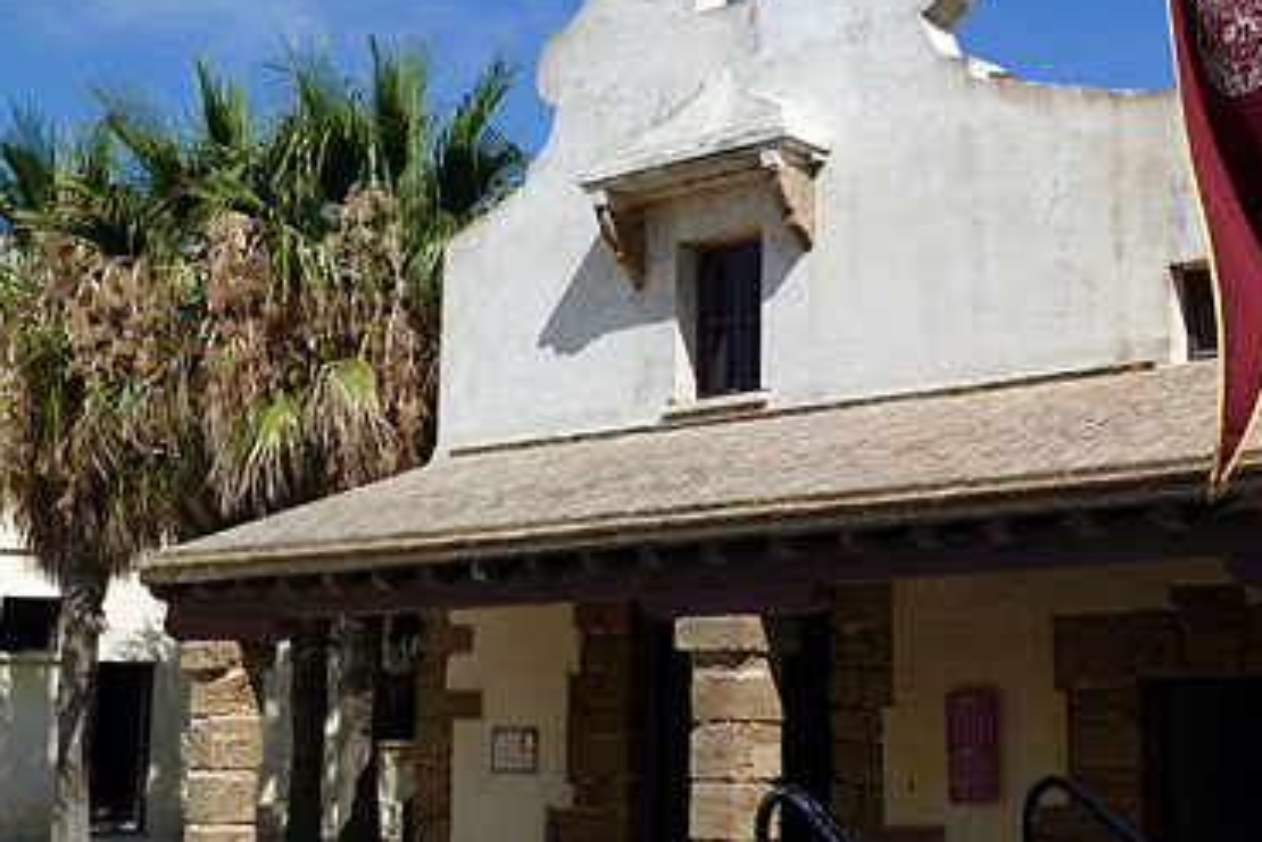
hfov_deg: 33.7
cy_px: 310
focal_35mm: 59
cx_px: 822
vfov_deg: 23.0
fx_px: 2069
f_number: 5.6
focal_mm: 5.7
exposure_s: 1/500
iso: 80
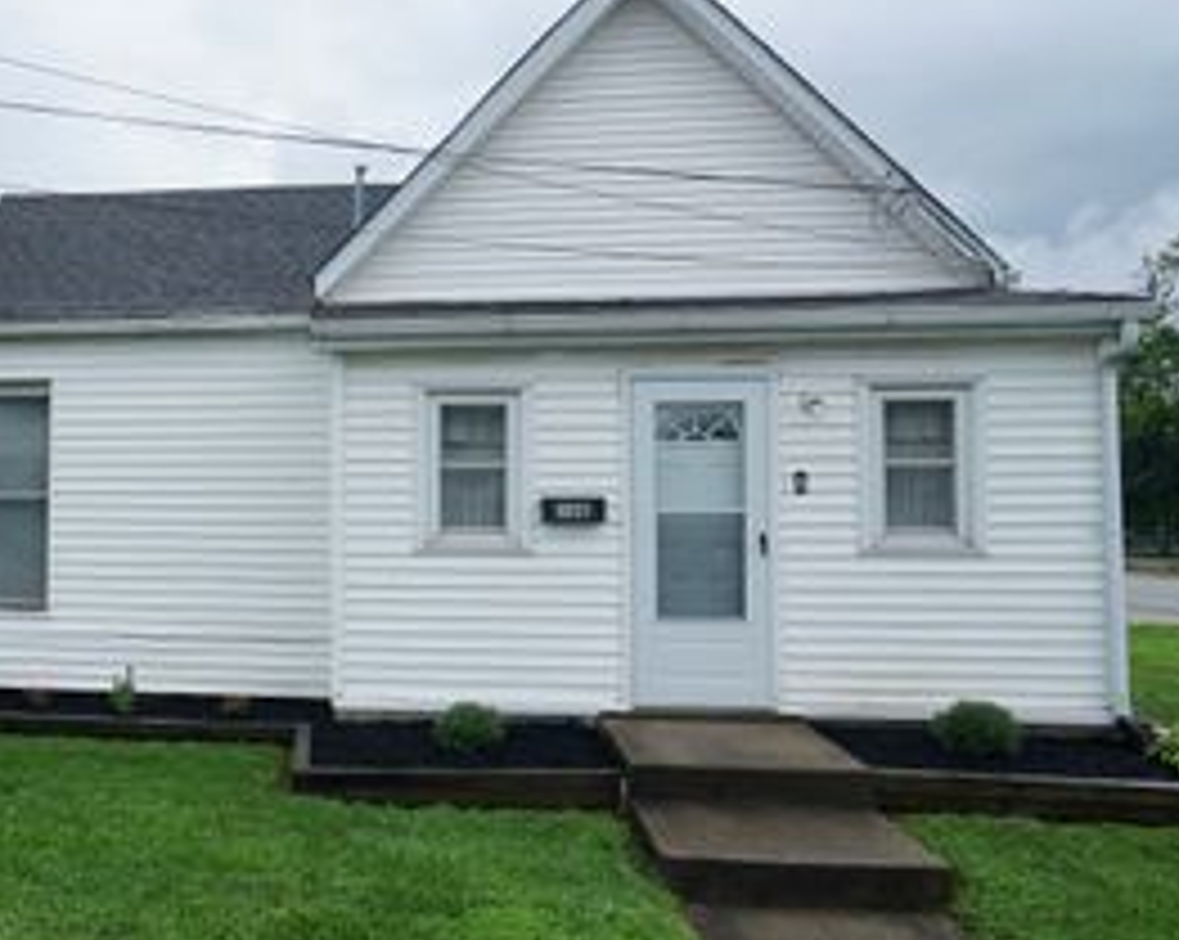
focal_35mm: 43
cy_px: 506
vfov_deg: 34.8
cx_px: 248
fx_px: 1499
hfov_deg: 41.2
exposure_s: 1/100
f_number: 8
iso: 100
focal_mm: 16
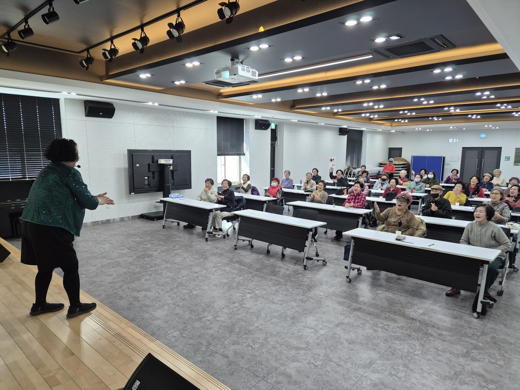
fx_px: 346
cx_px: 260
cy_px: 195
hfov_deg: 73.9
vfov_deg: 58.9
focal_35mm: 23
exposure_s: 1/180
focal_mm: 5.4
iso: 160
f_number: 1.8
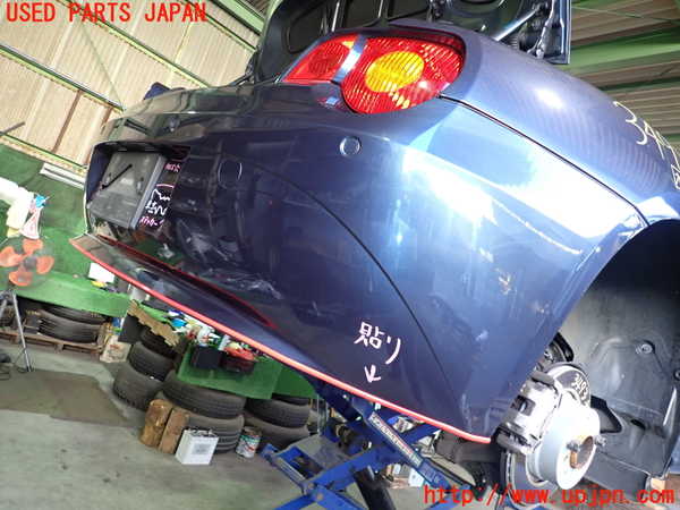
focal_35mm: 25
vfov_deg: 54.9
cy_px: 255
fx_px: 491
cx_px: 340
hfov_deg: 69.4
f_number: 2
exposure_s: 1/30
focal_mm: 4.5
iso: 250
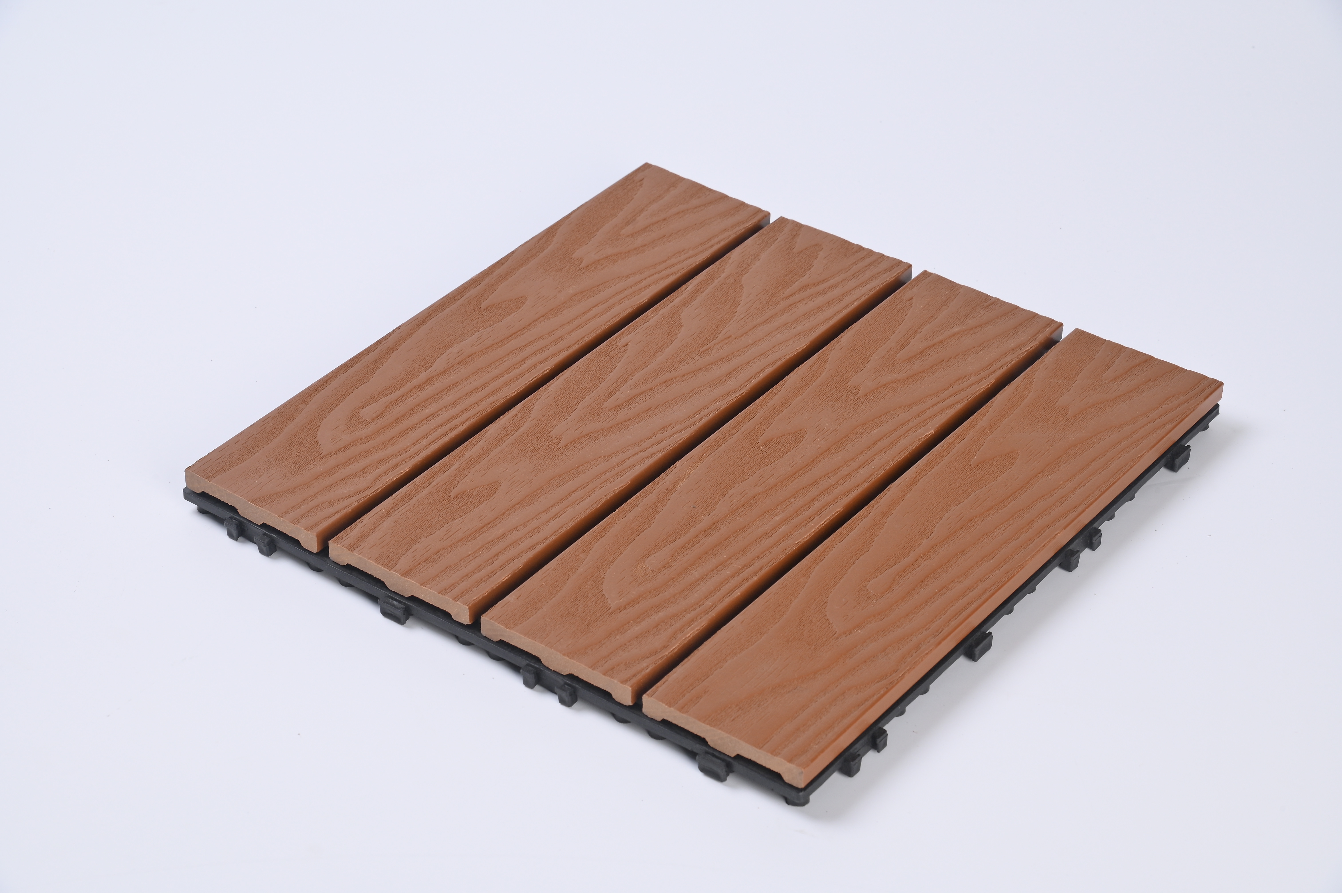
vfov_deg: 15.9
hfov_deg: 23.7
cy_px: 446
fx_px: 3204
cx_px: 671
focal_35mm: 86
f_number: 13
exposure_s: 1/60
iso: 250
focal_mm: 86
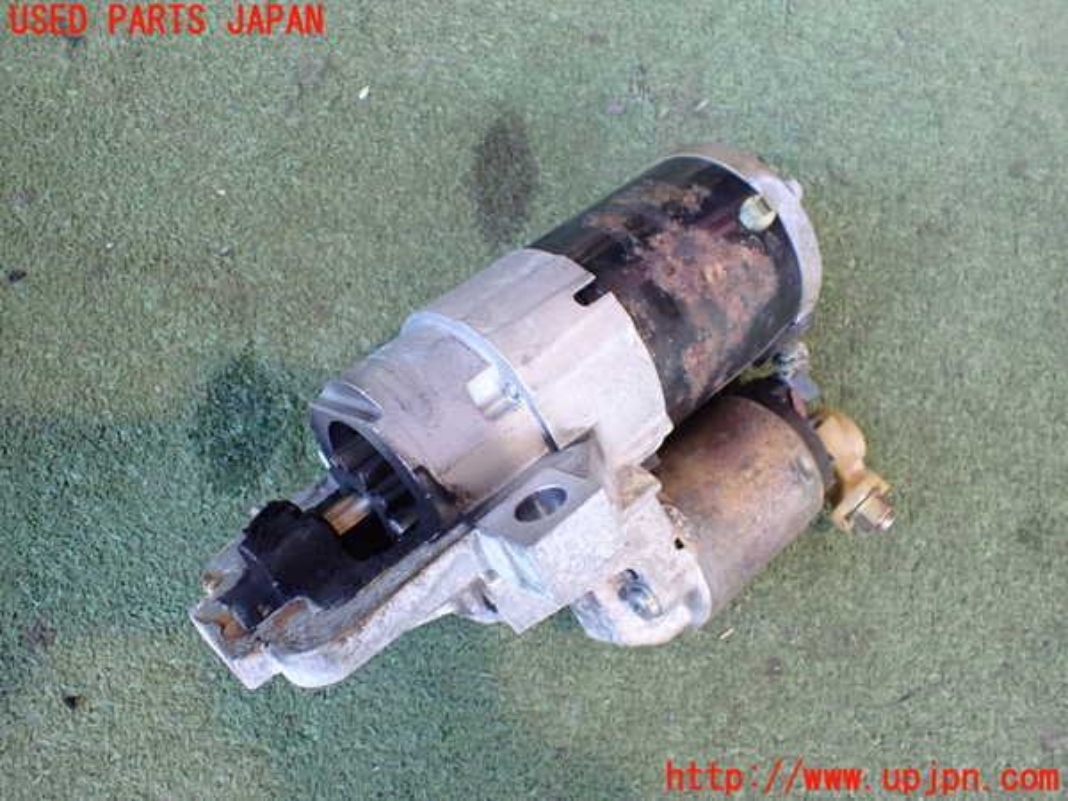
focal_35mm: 30
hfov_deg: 60.0
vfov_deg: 46.8
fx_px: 926
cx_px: 534
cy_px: 400
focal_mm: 5.4
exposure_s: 1/125
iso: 800
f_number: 2.3
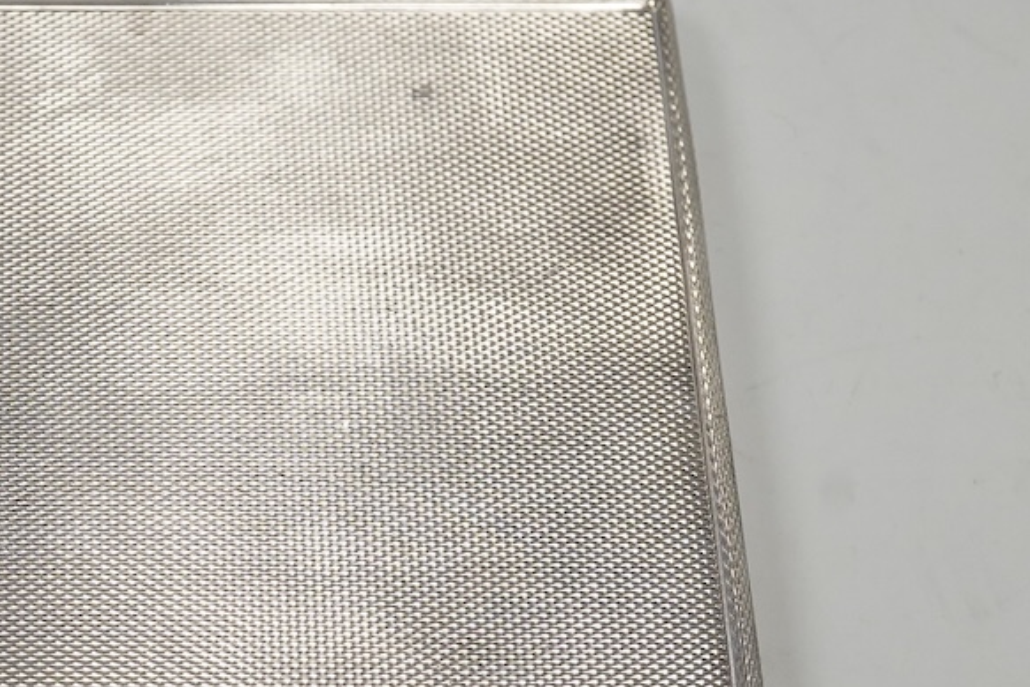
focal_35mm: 87
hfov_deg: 22.9
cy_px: 476
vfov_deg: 15.7
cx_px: 128
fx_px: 2489
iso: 2500
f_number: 11
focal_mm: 30
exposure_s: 1/250
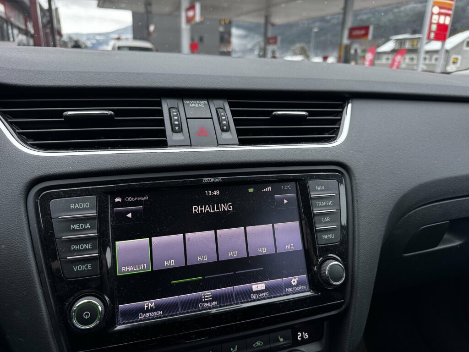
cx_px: 234
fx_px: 325
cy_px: 176
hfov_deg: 71.6
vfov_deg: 56.8
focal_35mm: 24
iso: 200
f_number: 1.78
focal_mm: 6.76
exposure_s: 1/64
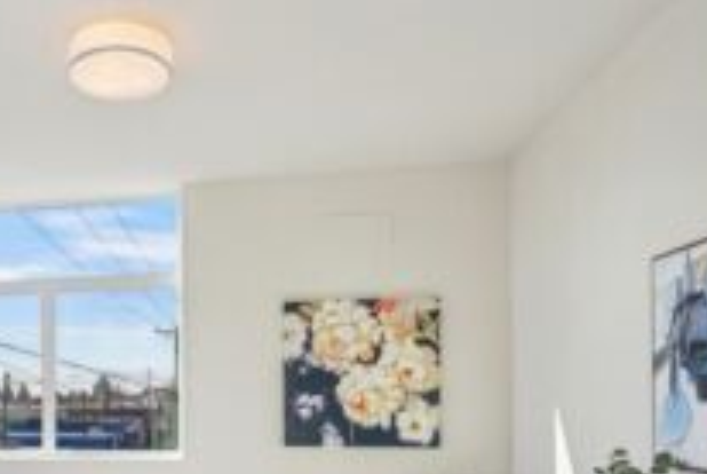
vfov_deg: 38.1
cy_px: 400
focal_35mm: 33
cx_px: 120
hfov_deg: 52.6
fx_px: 649
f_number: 8
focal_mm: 17
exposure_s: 1/125
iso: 160
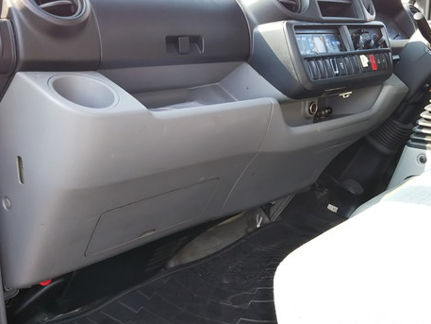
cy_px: 145
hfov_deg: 44.4
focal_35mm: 42
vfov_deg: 34.3
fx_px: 523
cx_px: 274
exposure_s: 1/120
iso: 32
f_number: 2.2
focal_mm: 4
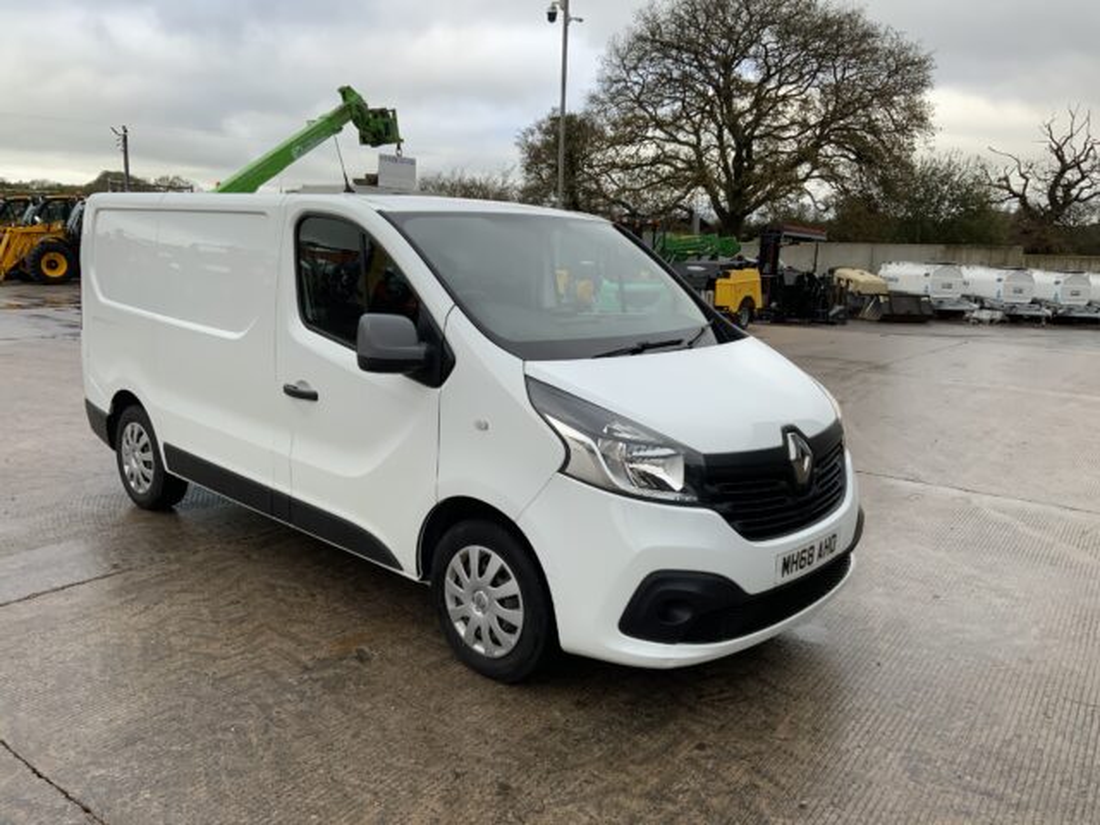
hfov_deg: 61.7
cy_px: 412
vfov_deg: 48.2
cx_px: 550
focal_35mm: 29
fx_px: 922
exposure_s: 1/189
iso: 16
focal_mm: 3
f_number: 1.8
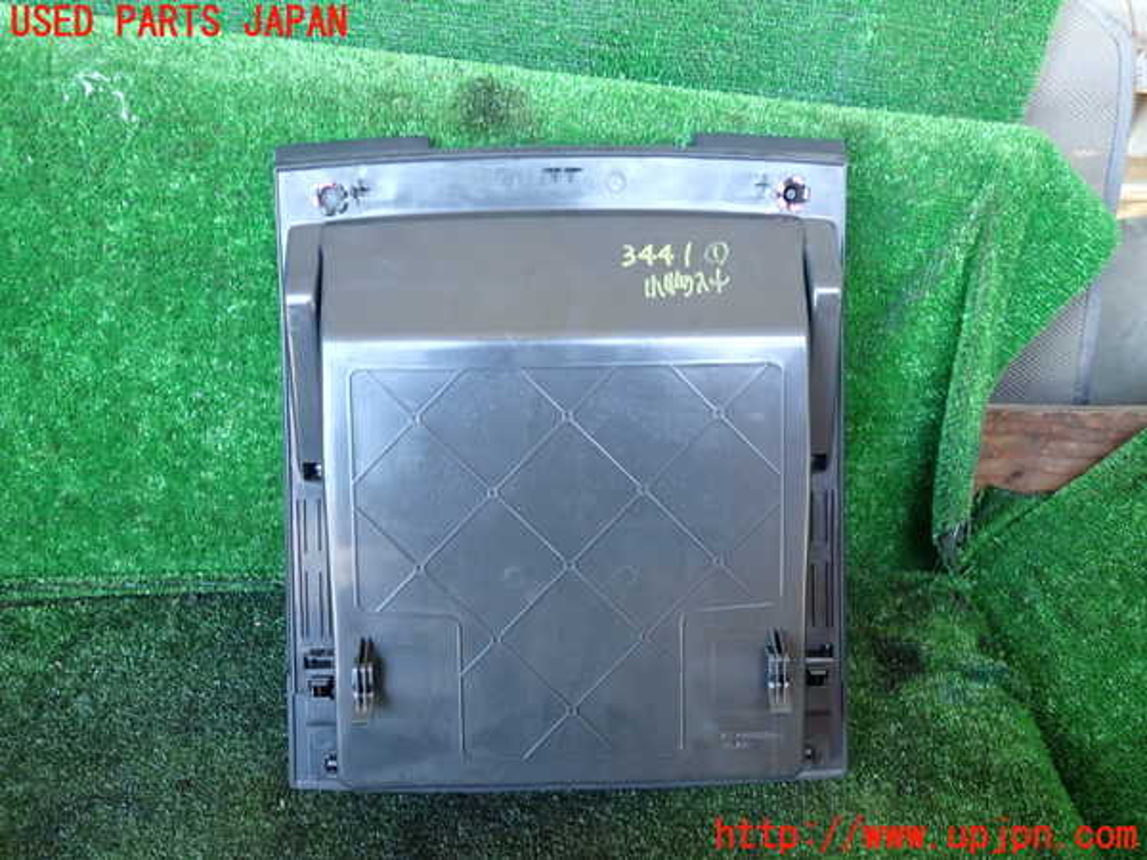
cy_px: 430
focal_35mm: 30
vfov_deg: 46.8
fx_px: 994
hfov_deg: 60.0
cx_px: 574
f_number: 2.3
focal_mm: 5.4
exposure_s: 1/30
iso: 320
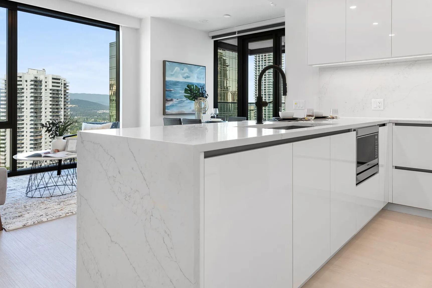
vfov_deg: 50.8
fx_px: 300
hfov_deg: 71.0
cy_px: 108
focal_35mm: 25
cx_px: 253
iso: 200
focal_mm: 14
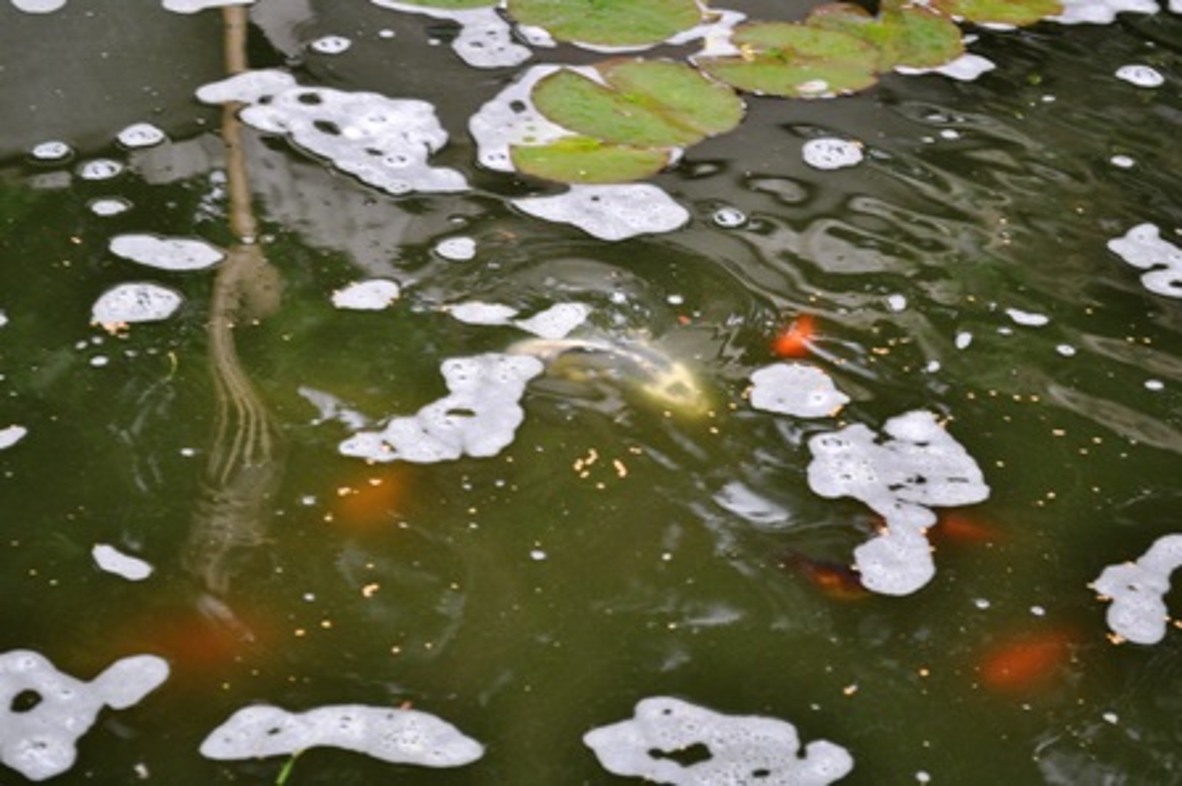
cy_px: 393
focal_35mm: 82
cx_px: 591
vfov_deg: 16.5
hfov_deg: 24.6
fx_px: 2707
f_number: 5.6
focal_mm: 55
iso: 500
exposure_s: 1/60
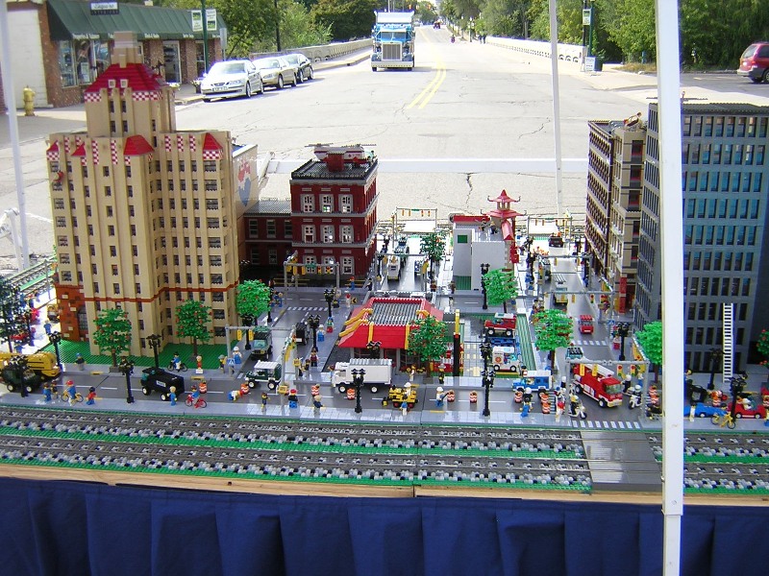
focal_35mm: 36
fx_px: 800
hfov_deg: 51.4
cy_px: 288
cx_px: 384
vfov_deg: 39.7
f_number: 2.6
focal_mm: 4.7
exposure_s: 1/251
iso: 100
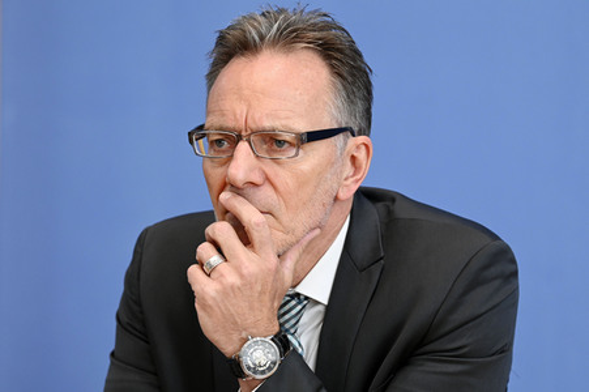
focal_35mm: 145
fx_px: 2371
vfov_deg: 9.4
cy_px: 196
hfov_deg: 14.2
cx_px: 294
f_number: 5.6
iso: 3200
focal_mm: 145
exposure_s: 1/640
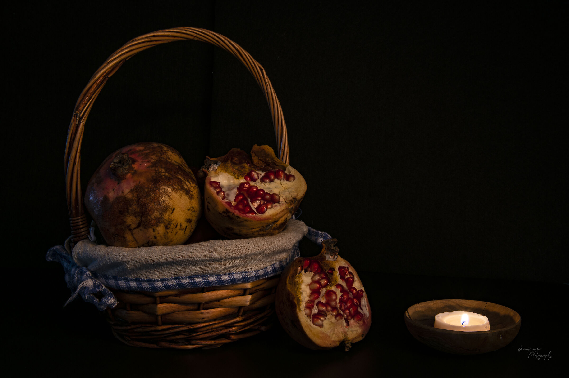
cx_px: 284
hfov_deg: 42.8
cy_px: 189
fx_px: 727
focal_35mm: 46
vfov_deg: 29.2
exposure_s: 10
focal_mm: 46
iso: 100
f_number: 18
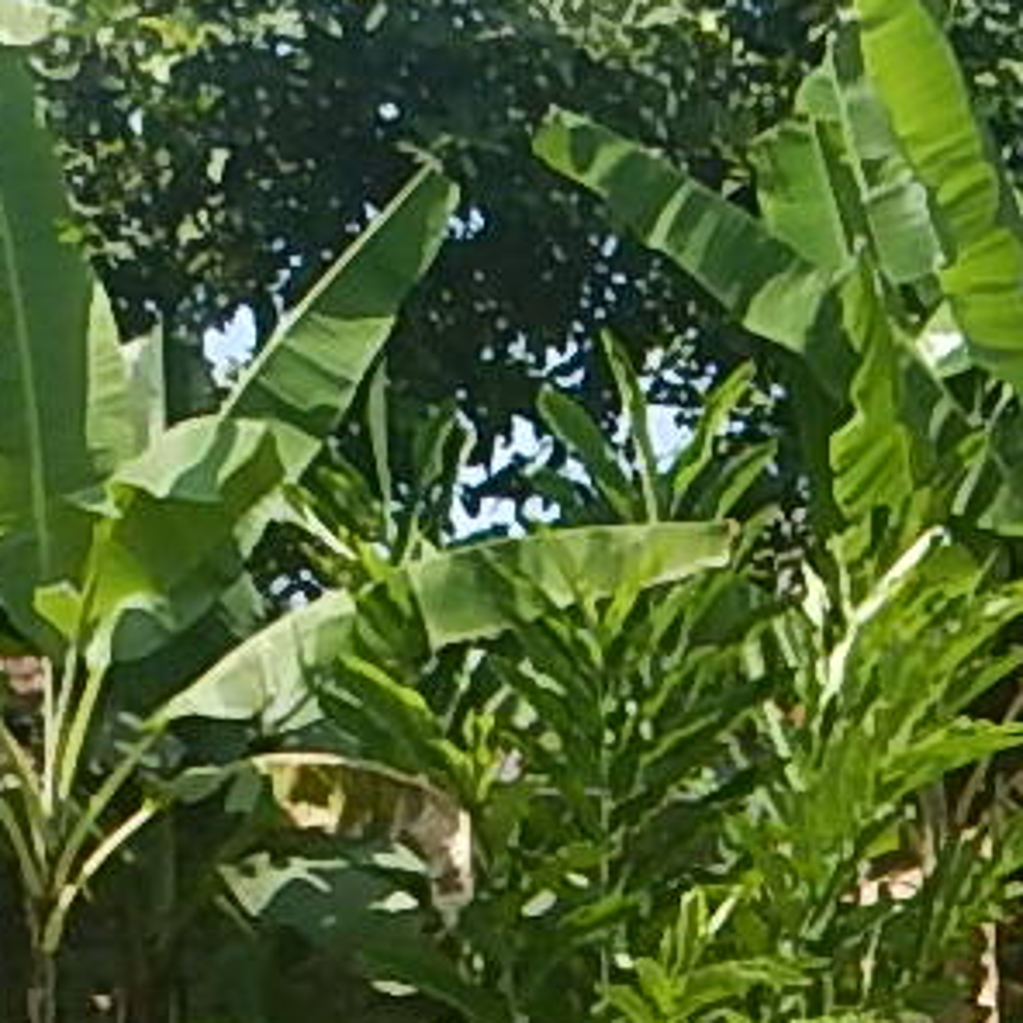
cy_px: 1666
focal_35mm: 163
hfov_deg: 10.5
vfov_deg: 10.3
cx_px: 1358
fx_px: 5450
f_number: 2.8
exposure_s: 1/1000
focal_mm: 4.3
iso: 125
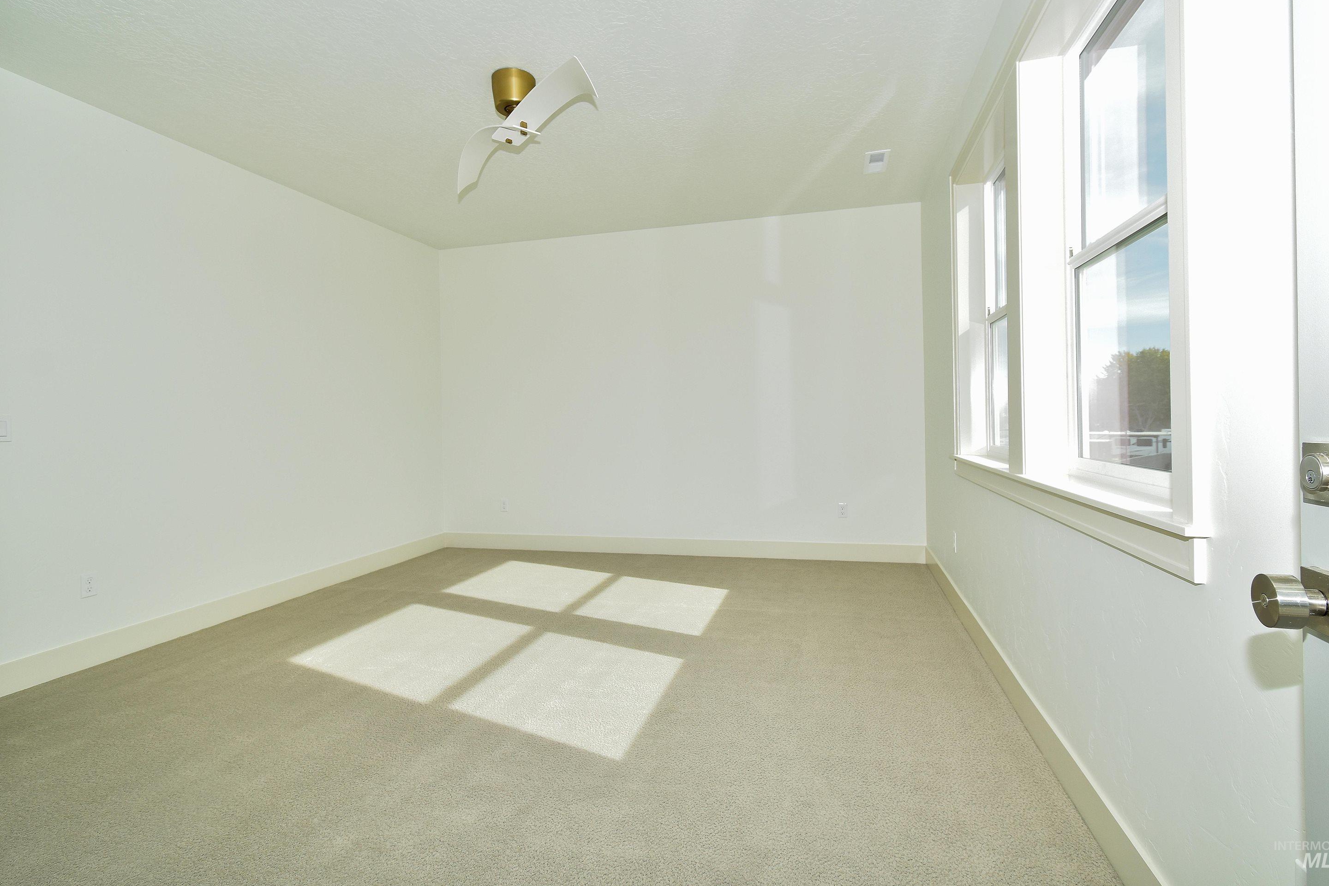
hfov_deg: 96.7
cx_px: 672
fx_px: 591
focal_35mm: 16
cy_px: 421
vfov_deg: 73.7
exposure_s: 1/160
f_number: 6.3
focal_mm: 10
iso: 200
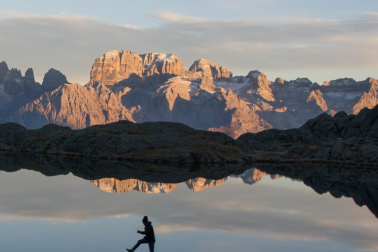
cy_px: 152
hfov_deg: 20.2
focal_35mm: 99
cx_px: 35
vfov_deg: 13.8
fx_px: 1039
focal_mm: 24
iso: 100
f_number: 8
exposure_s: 1/80
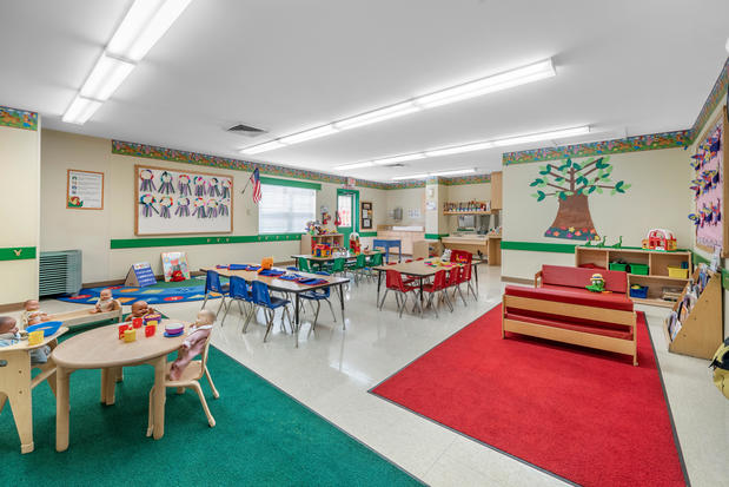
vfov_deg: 81.2
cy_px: 244
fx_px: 284
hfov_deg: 104.2
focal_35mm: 14
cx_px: 364
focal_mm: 14
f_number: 9
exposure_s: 1/20
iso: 200
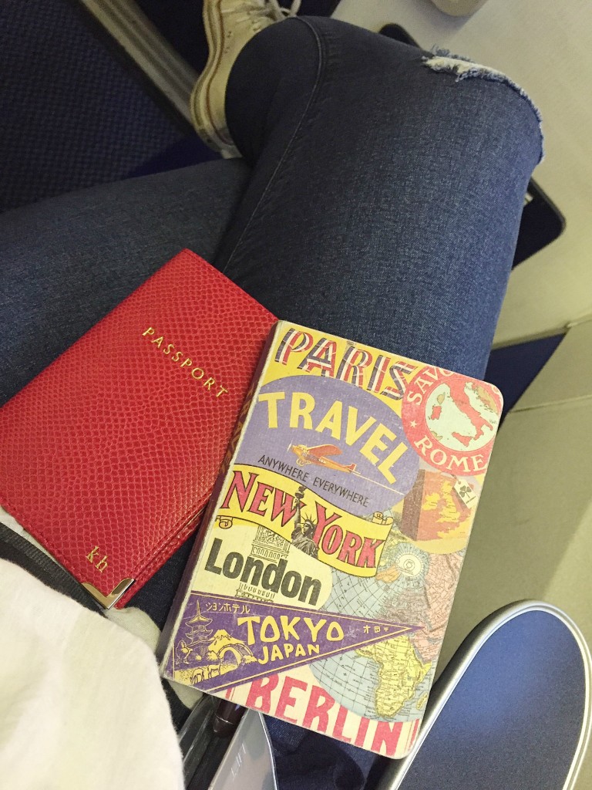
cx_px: 296
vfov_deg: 61.7
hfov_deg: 48.2
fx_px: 661
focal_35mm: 29
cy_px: 395
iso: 250
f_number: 2.2
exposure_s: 1/30
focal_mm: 4.15
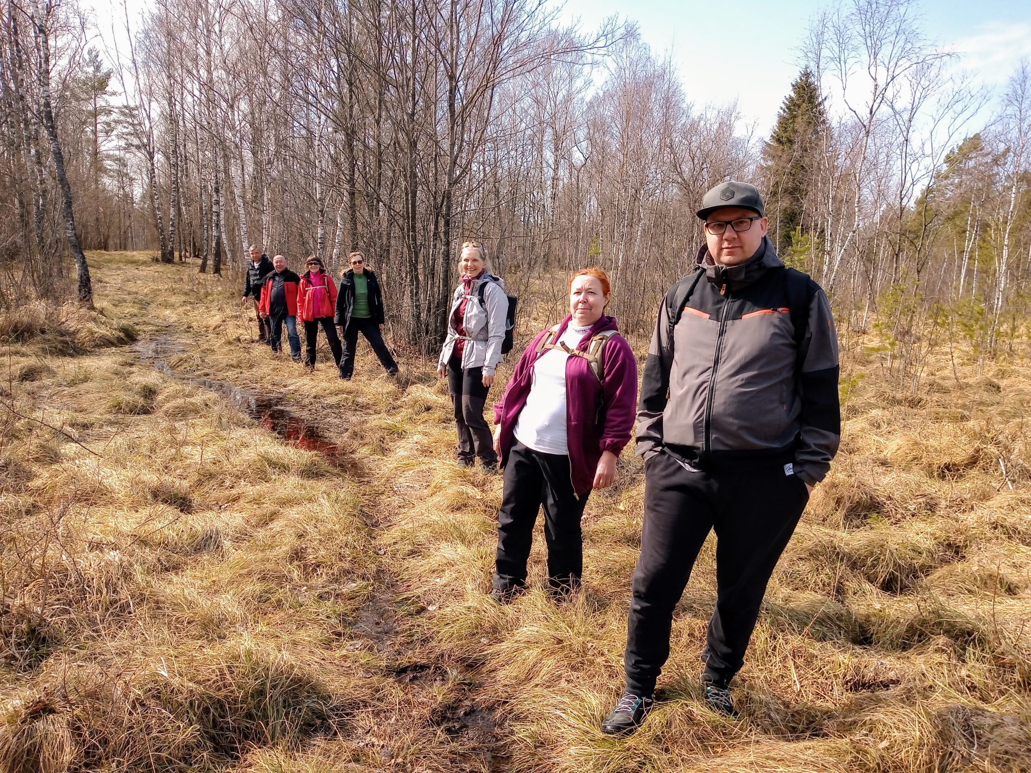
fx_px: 596
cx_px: 516
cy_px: 386
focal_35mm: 20
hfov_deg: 81.7
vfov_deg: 66.0
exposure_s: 1/590
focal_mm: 3.54
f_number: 2
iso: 116
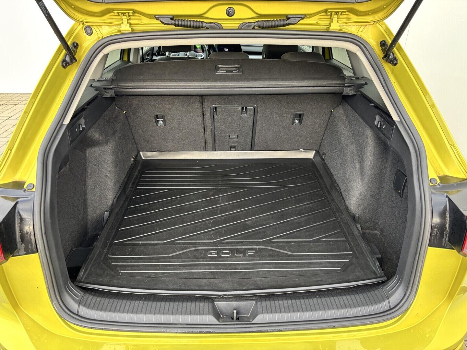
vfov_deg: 53.1
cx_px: 234
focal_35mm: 26
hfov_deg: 67.3
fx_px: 351
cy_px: 175
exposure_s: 1/121
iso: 100
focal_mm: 5.96
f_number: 1.6
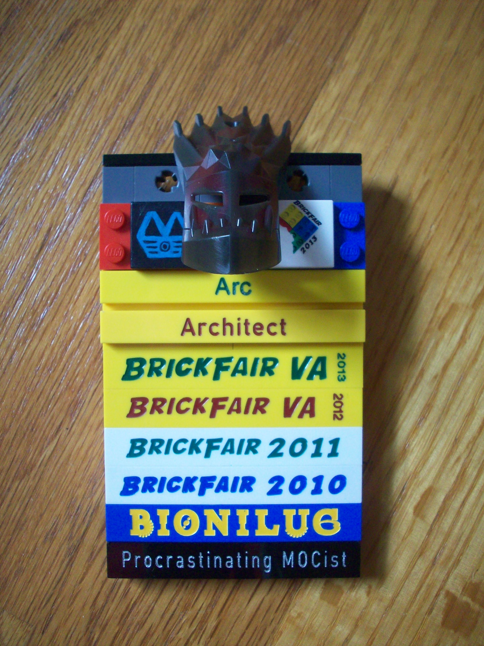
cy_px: 323
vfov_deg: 50.1
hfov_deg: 38.7
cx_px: 242
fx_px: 690
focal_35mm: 37
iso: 160
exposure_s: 1/13.5
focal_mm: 6.2
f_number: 2.8
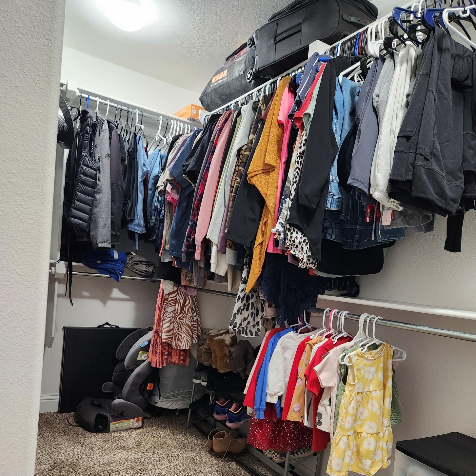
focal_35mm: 28
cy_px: 304
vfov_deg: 56.5
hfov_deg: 57.3
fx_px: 436
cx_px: 245
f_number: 1.8
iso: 800
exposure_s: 1/60
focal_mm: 5.4
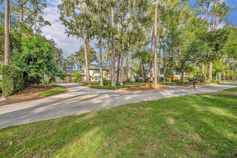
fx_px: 92
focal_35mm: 14
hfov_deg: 104.3
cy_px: 79
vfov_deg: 81.2
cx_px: 118
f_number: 5.6
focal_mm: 14
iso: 140
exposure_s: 1/250
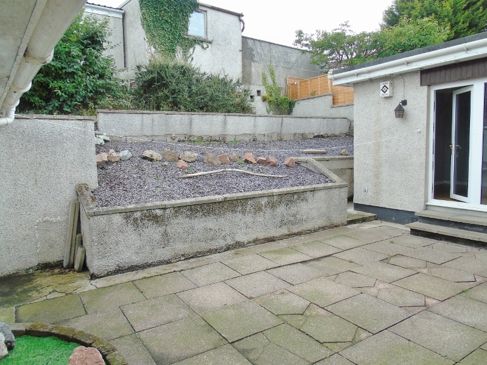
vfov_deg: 54.9
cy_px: 182
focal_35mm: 25
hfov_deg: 69.4
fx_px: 352
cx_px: 244
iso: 80
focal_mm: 4.4
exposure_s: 1/100
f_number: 4
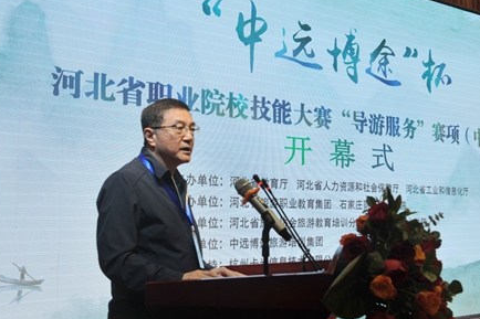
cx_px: 222
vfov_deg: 23.4
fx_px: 773
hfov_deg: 34.5
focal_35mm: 58
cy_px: 146
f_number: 7.1
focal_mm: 45
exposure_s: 1/30
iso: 250
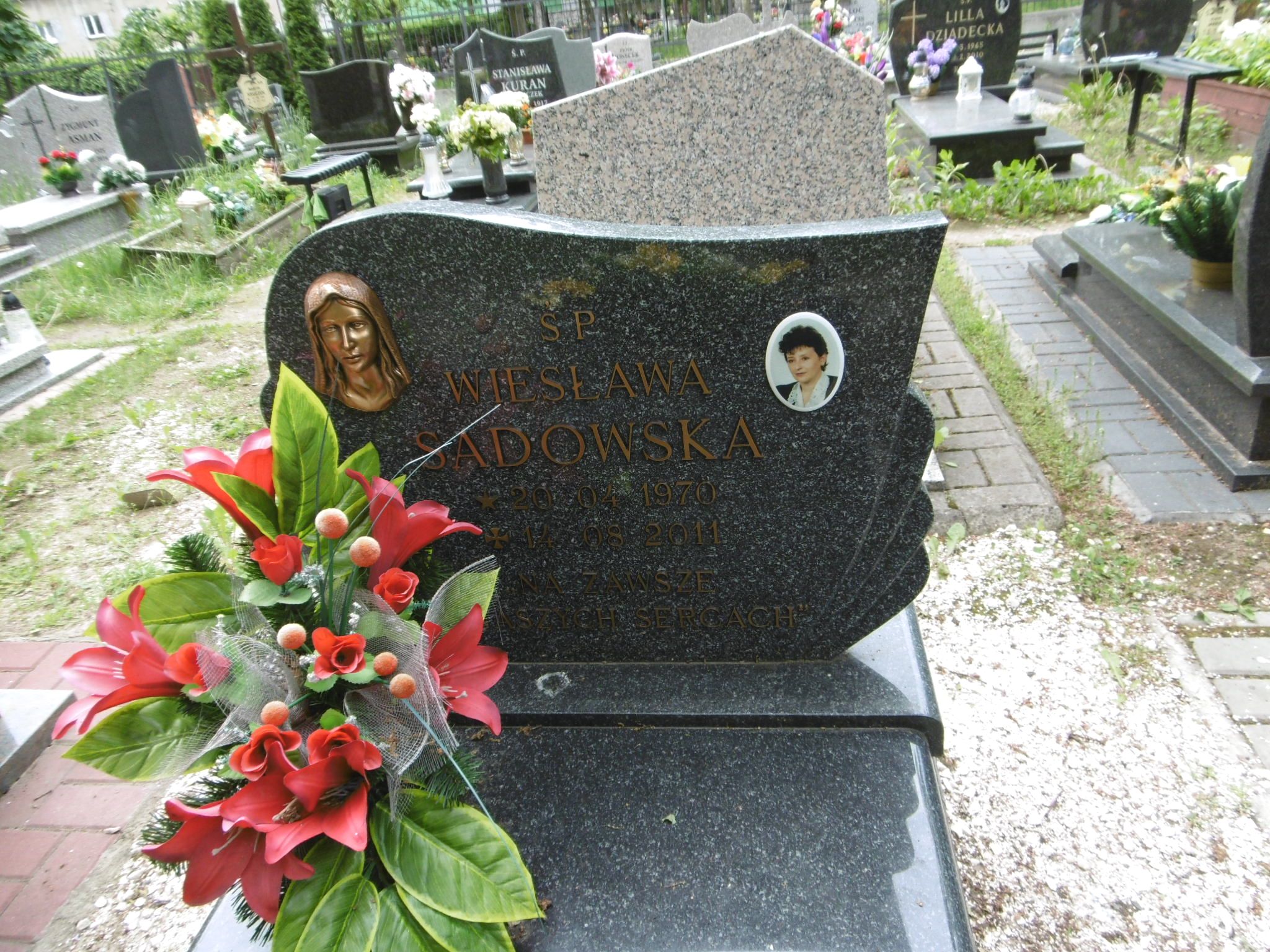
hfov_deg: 71.6
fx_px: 881
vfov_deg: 56.8
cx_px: 635
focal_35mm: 24
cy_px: 476
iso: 100
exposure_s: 1/160
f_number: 3.1
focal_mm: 4.3
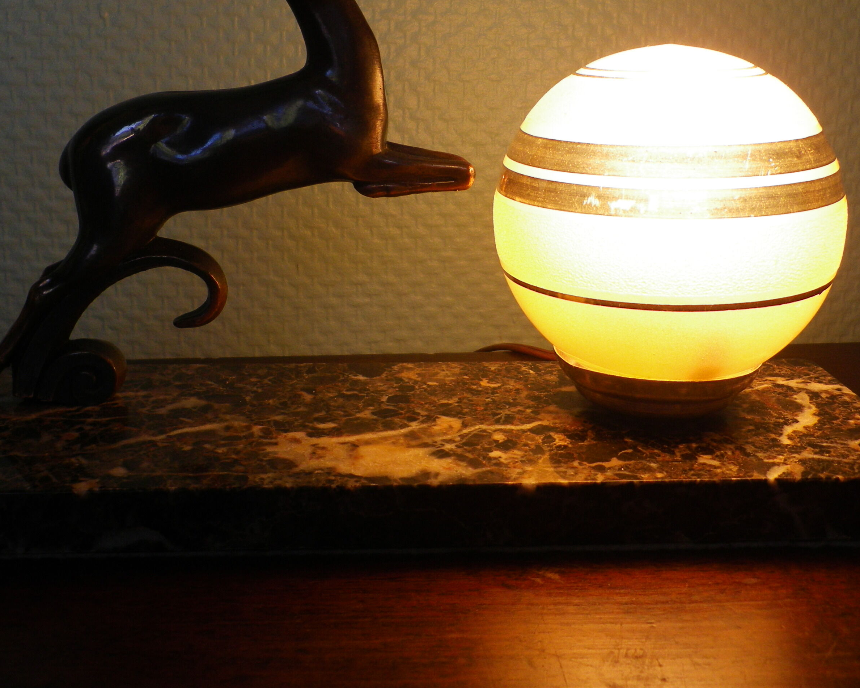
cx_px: 433
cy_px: 247
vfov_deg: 32.5
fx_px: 1171
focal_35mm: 46
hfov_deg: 40.3
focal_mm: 4.9
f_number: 2.6
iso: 64
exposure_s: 1/100
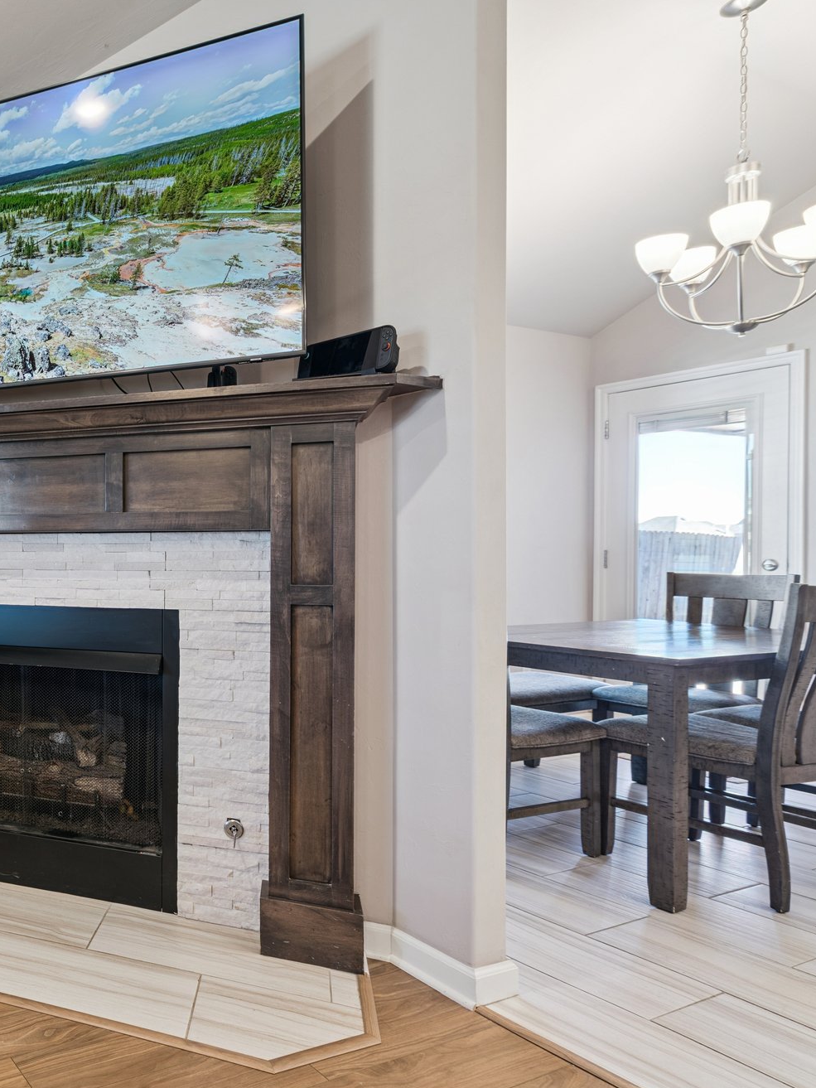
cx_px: -30
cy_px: 560
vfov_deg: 71.6
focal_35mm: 24
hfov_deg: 46.0
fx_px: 754
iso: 200
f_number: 7.1
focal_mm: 16
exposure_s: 1/8
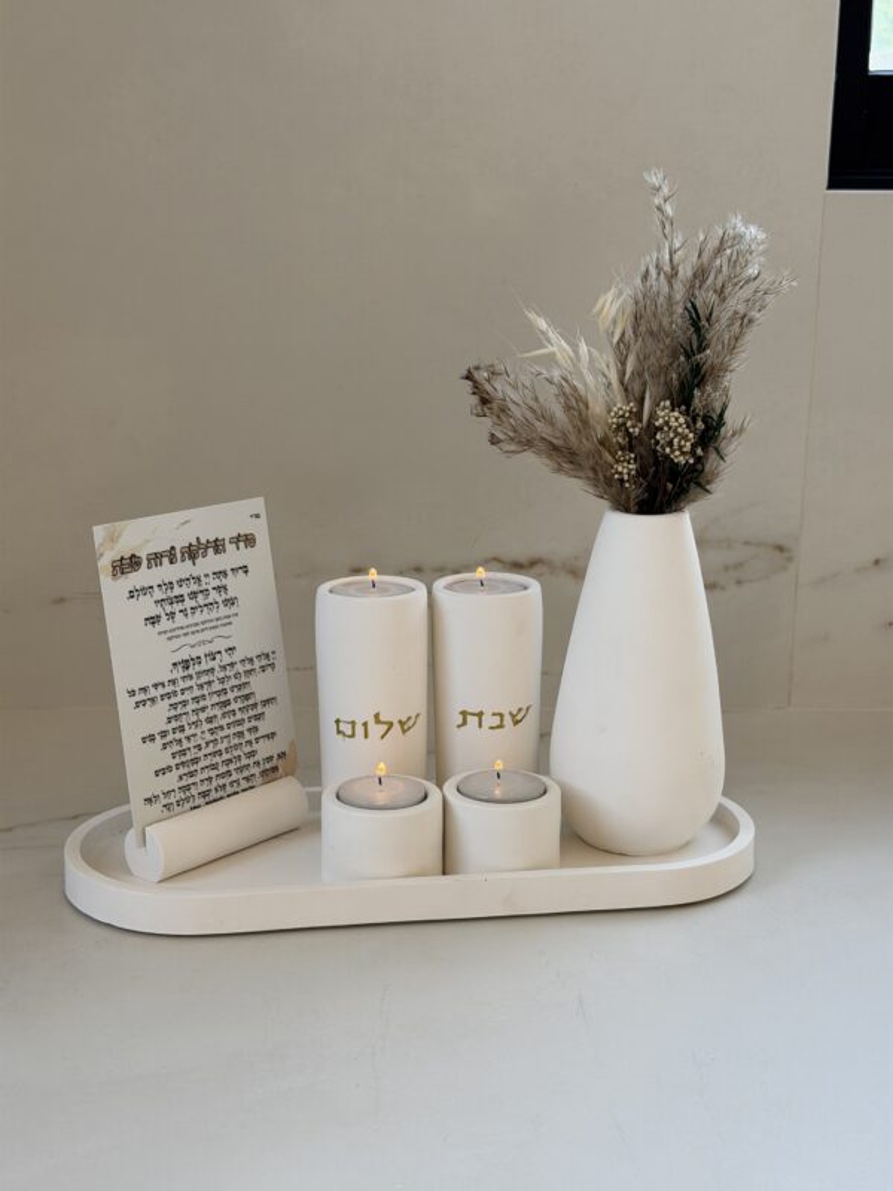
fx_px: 1651
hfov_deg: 30.3
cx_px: 446
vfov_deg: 39.7
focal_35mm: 48
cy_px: 596
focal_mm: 6.76
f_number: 1.78
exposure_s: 1/463
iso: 80
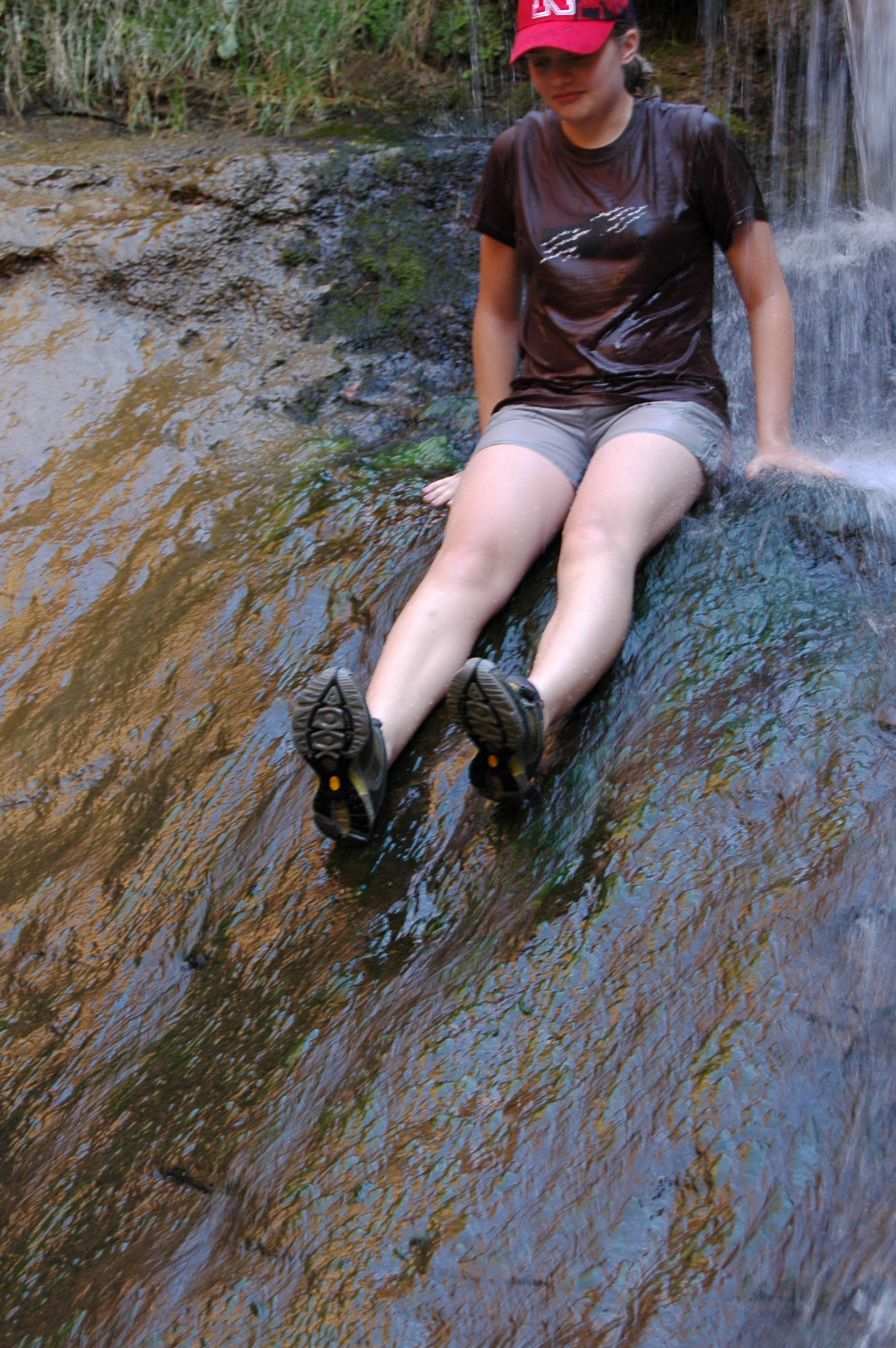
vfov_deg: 21.9
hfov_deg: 14.7
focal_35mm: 93
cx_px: 501
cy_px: 720
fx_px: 3479
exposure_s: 1/25
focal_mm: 48
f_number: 5.6
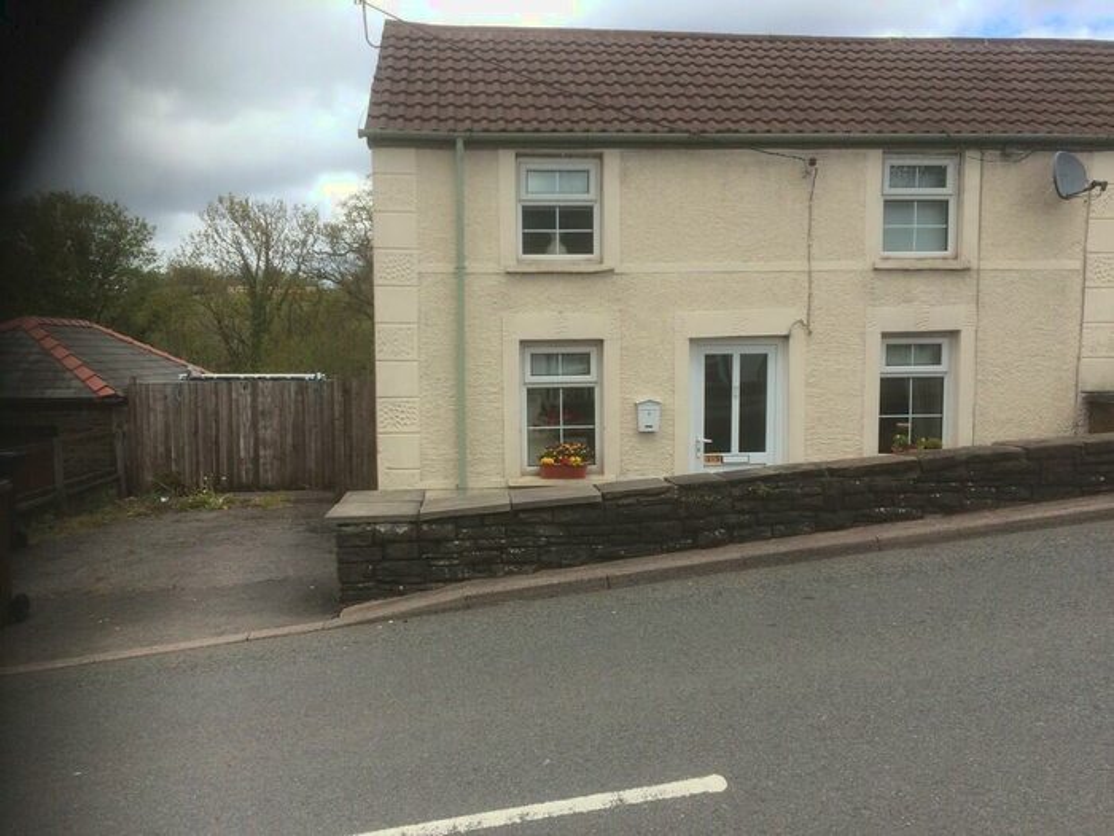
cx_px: 557
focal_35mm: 29
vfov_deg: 48.2
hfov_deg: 61.7
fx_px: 933
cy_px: 418
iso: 32
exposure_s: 1/977
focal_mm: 4.15
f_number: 2.2
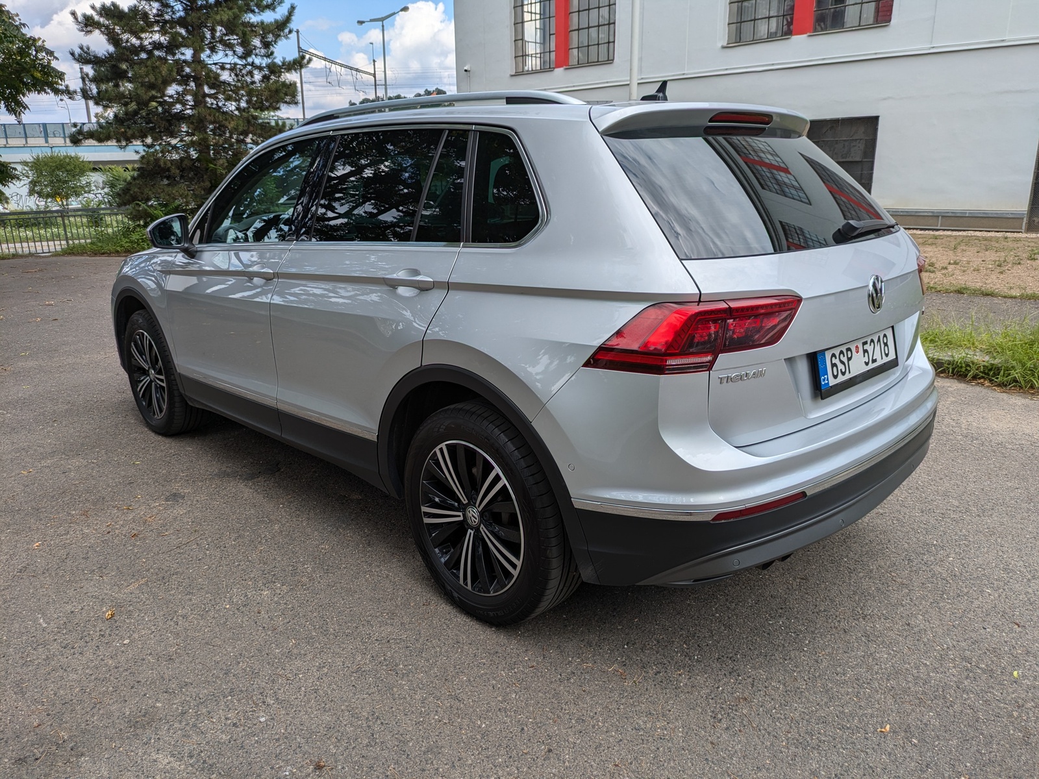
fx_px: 750
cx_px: 520
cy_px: 390
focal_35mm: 25
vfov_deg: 54.9
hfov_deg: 69.4
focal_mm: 5.43
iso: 44
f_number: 1.89
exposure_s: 1/1821
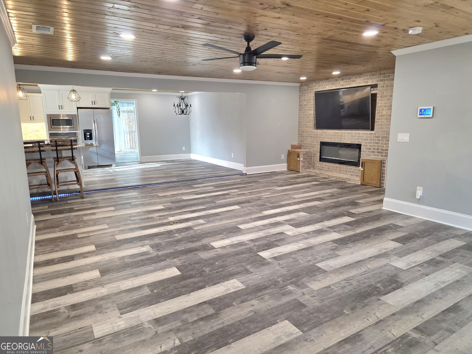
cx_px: 236
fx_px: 314
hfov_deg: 73.9
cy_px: 177
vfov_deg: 58.9
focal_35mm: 23
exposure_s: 1/120
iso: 200
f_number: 1.7
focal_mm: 6.3
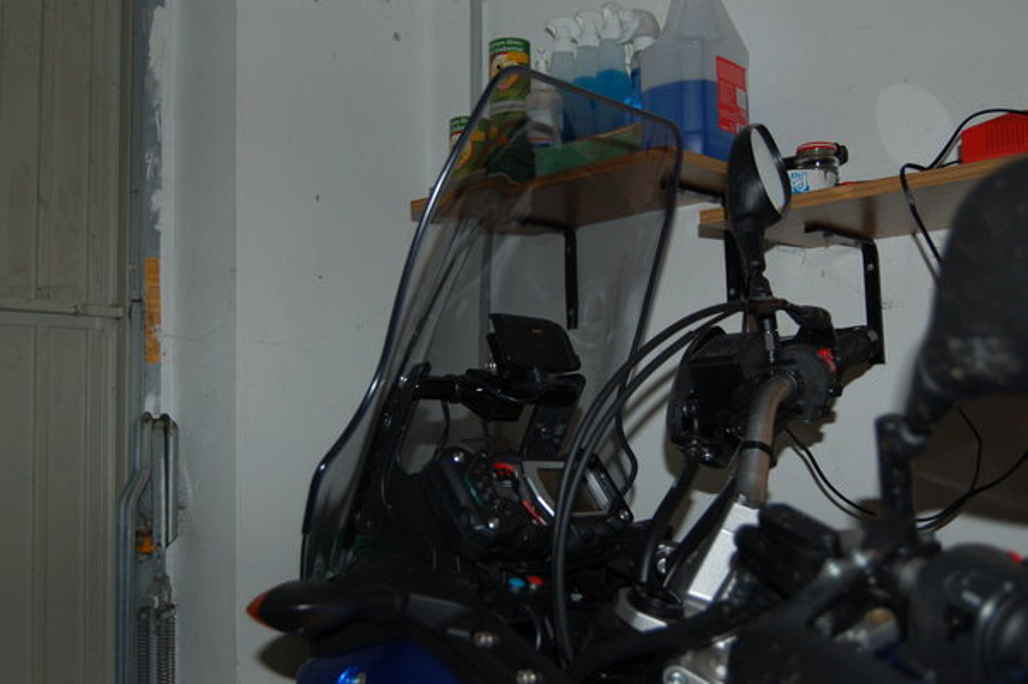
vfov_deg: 31.8
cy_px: 342
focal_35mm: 42
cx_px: 514
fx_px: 1198
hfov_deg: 46.4
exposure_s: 1/60
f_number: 4.2
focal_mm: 28
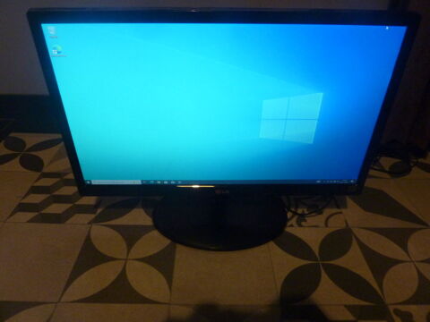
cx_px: 215
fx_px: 311
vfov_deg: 54.9
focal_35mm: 25
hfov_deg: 69.4
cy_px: 161
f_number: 3.3
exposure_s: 1/15
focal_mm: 4.1
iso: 400
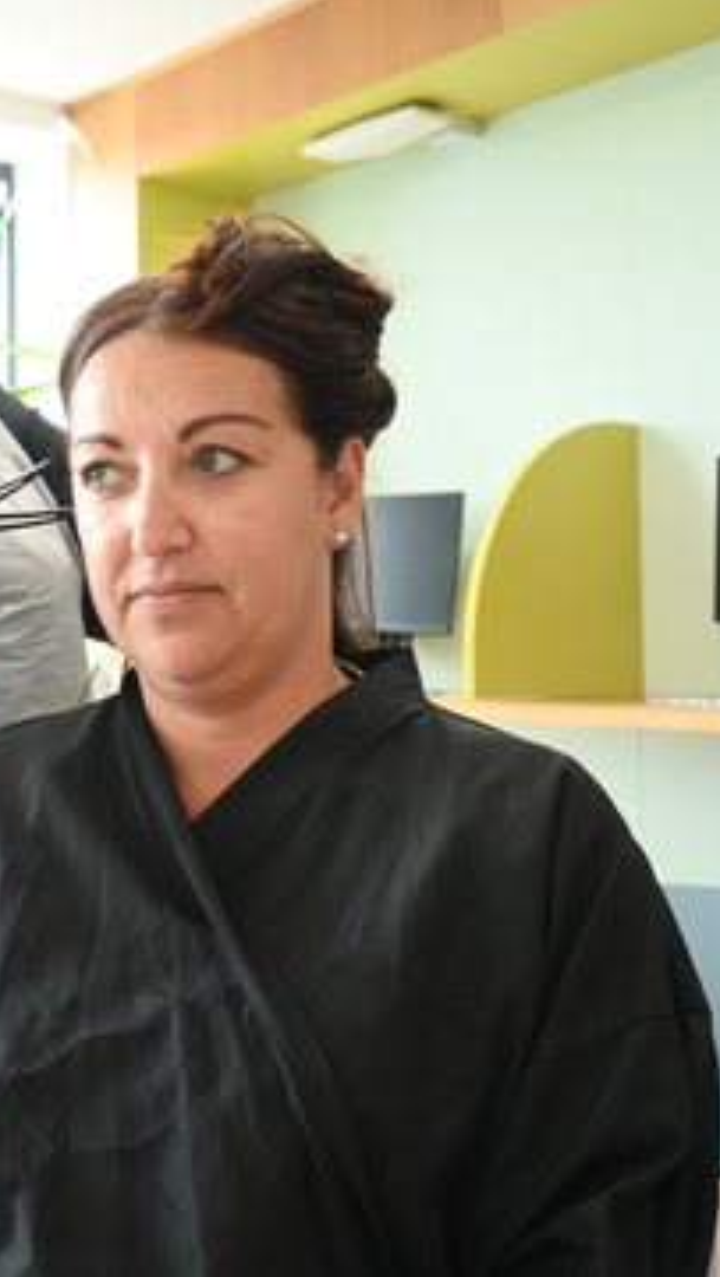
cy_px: 582
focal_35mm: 47
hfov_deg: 23.6
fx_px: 1592
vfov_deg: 43.7
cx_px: -106
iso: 250
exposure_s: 1/30
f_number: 3.5
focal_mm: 18
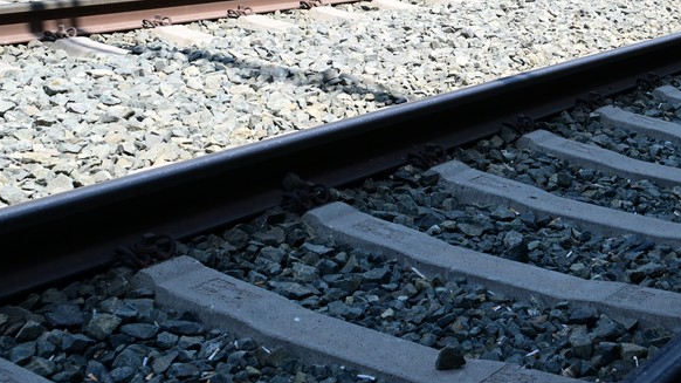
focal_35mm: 68
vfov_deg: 17.0
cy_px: -66
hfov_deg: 30.1
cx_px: 562
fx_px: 1229
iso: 200
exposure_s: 1/125
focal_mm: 31.5
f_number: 10
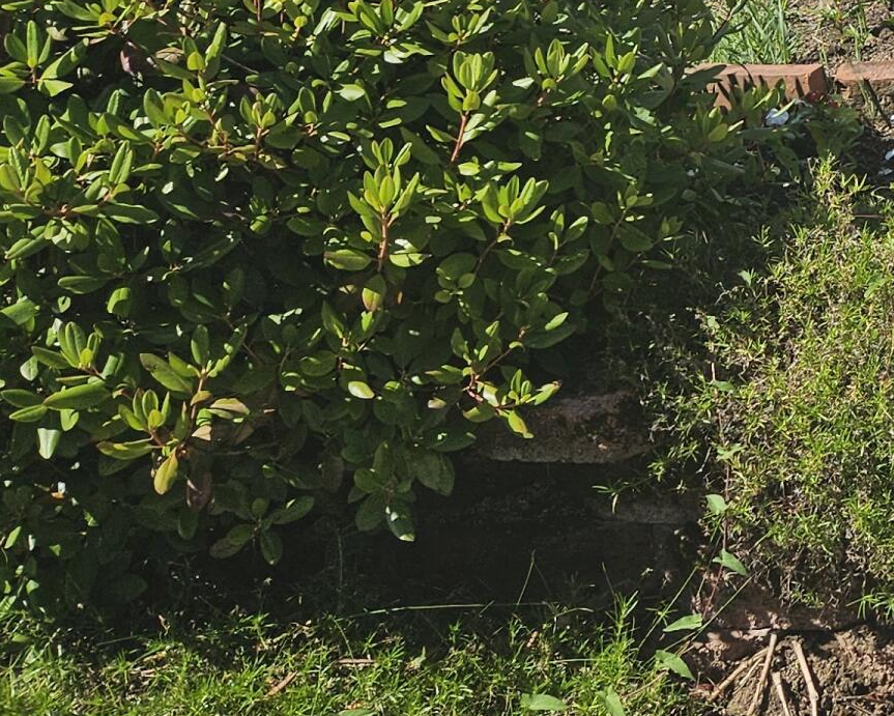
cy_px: -188
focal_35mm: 78
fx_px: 2064
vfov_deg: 18.4
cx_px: 1371
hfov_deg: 20.6
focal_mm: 5.4
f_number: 1.8
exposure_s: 1/2365
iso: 25
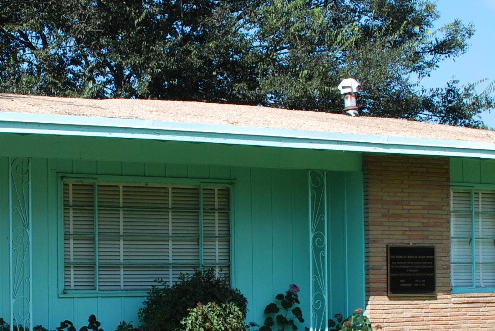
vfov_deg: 14.0
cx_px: 127
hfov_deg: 20.6
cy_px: 240
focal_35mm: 98
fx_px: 1349
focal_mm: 20
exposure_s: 1/160
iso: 100
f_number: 6.3
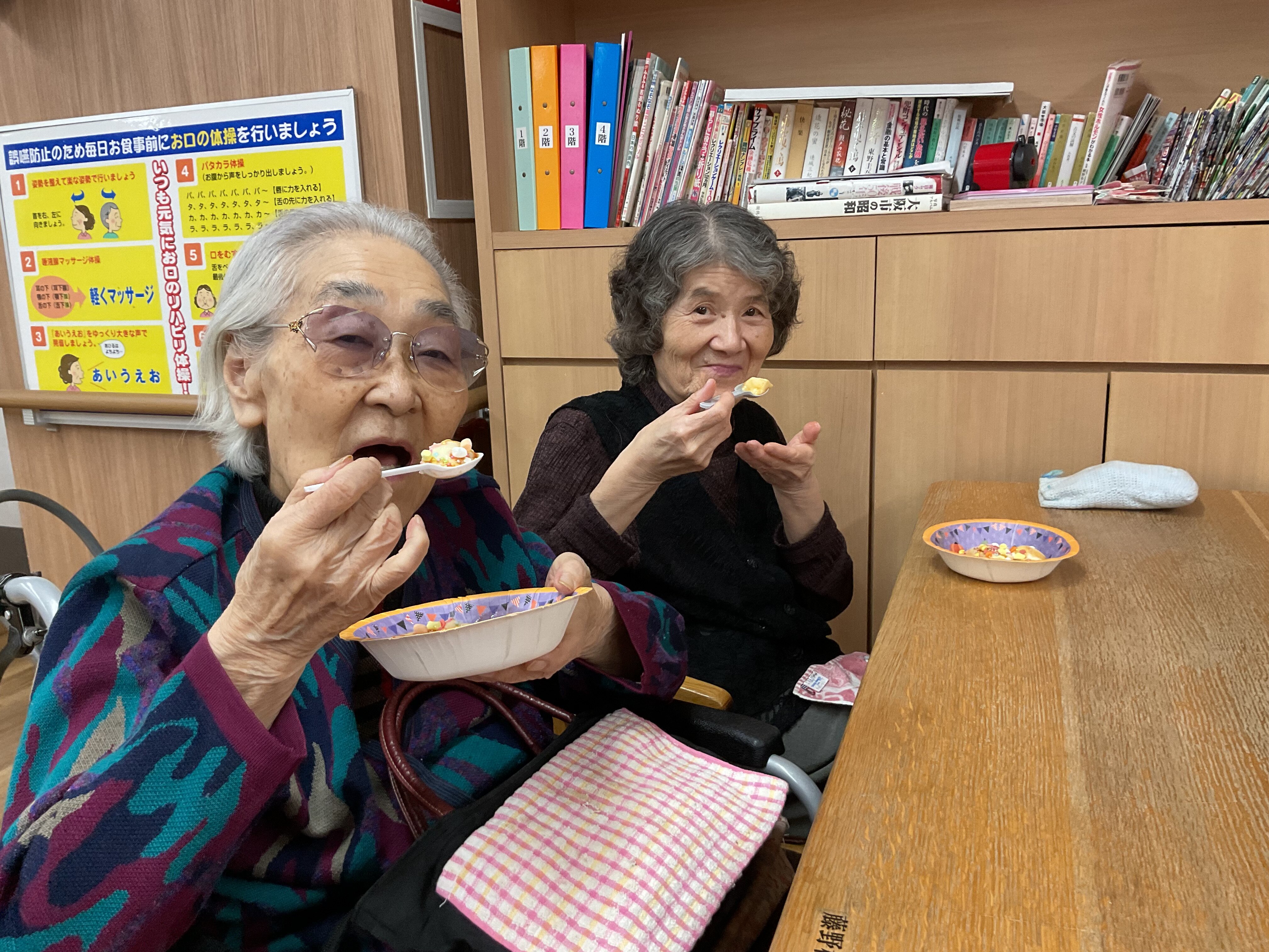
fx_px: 1063
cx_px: 634
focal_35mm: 29
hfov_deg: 61.7
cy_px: 476
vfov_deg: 48.2
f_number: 1.8
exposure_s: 1/60
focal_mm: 3
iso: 80
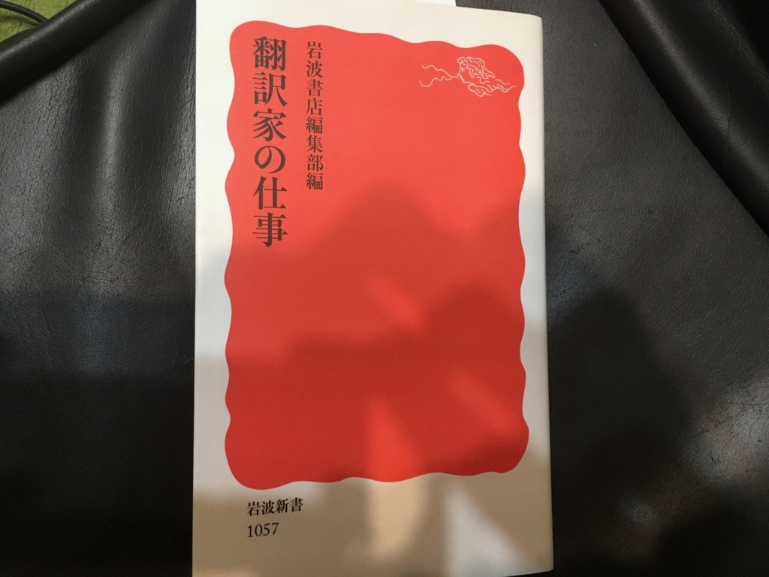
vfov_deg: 48.2
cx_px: 384
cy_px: 288
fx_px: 644
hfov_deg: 61.7
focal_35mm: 29
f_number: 2.2
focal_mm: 4.15
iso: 160
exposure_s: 1/30
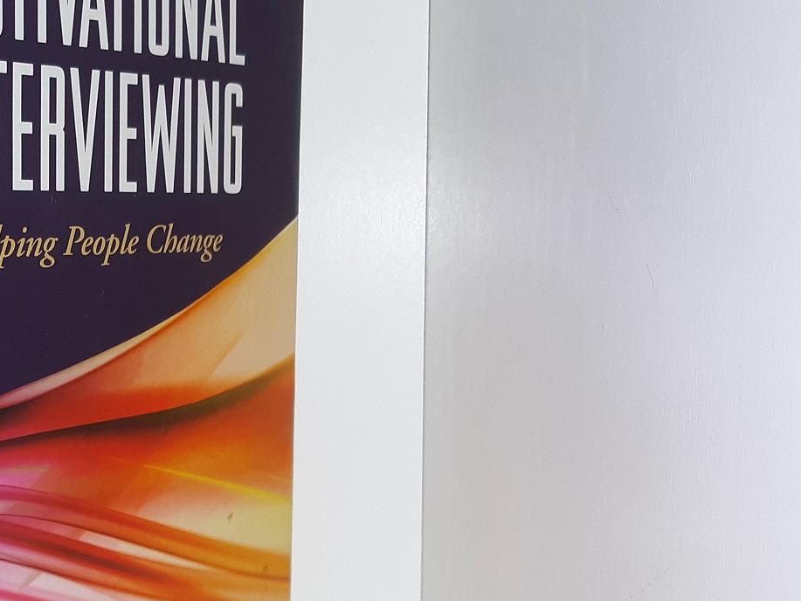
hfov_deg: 28.6
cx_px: -15
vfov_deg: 23.3
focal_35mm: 63
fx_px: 1458
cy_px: 307
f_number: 1.7
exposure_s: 1/120
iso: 50
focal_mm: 3.7
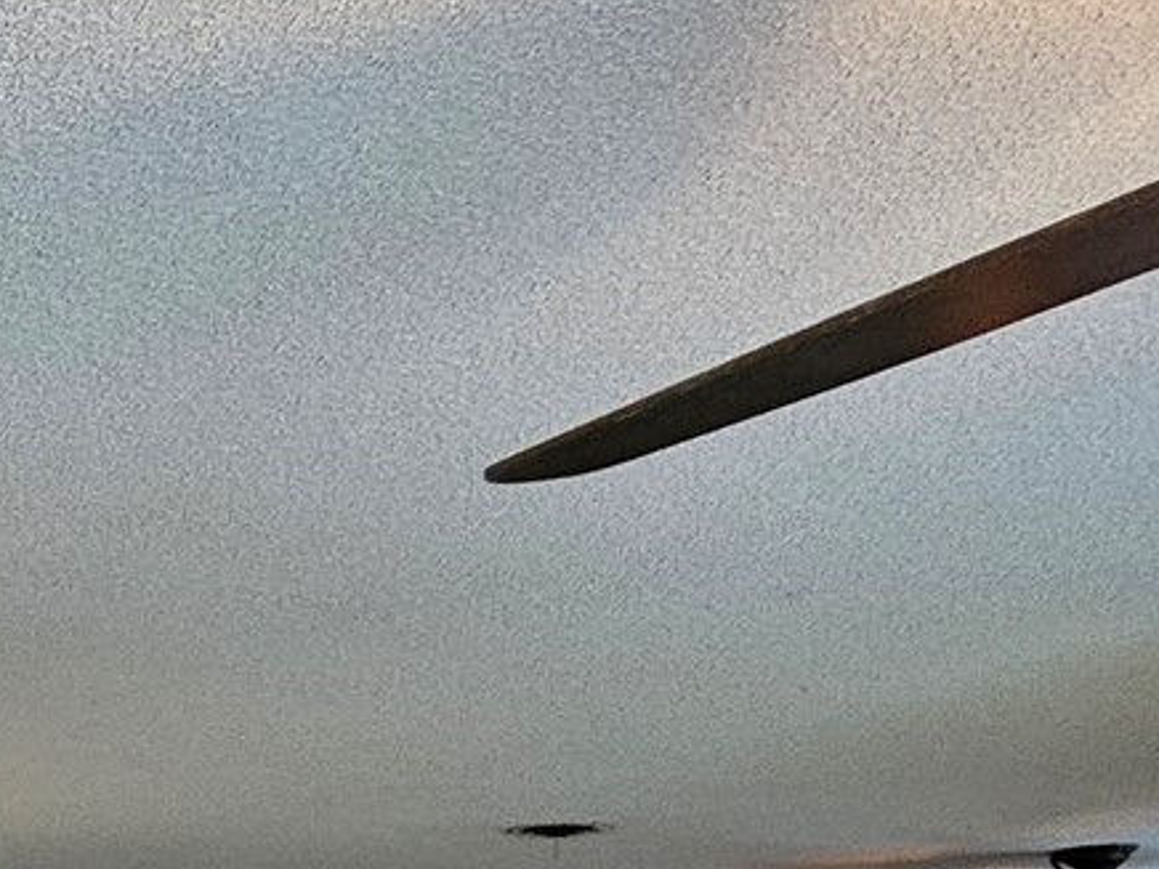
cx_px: -372
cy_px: 1294
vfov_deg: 20.6
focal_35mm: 61
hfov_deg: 26.5
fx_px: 2042
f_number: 2.2
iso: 400
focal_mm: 2.2
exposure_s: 1/30
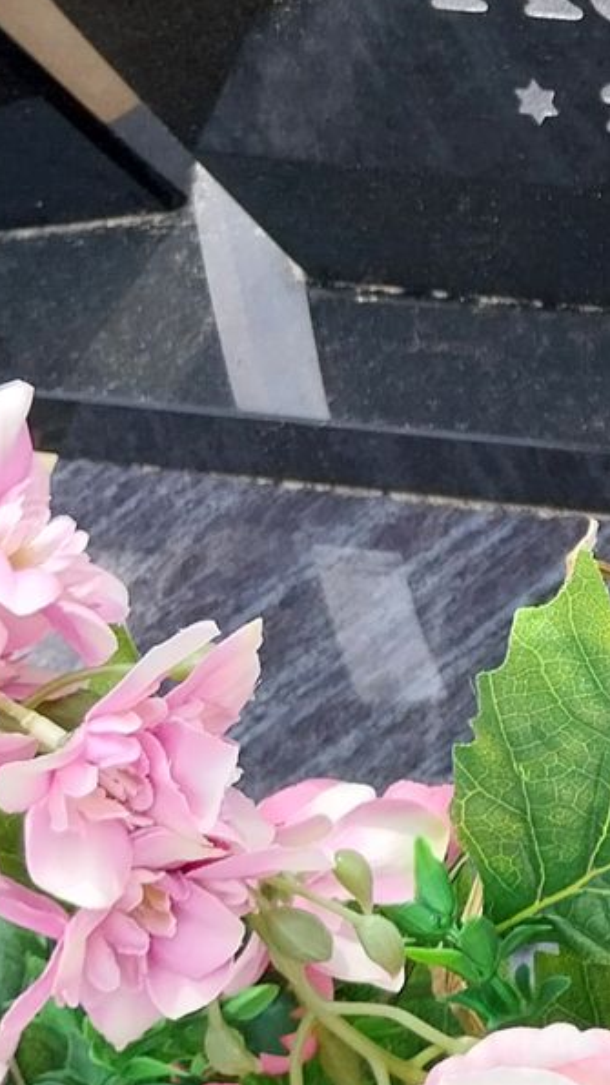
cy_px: -25
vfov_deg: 21.2
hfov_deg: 11.5
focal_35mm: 97
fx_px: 2791
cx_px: 1107
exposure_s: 1/418
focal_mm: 4
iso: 25
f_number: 1.8
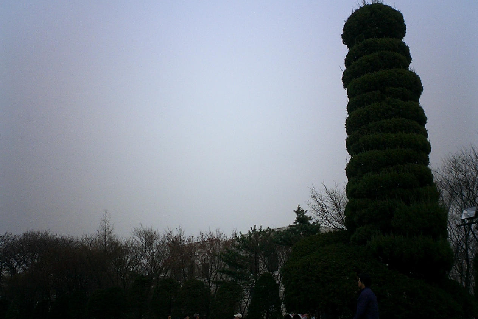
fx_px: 518
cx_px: 239
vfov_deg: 34.2
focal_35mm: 39
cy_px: 176
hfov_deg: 49.6
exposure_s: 1/250
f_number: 3.5
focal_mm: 5.6
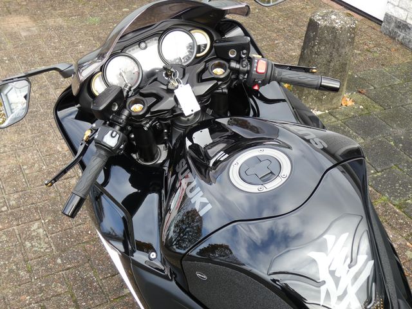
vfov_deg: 31.5
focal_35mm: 46
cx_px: 206
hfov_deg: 41.2
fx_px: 547
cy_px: 154
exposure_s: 1/80
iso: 100
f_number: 3.8
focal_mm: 8.2
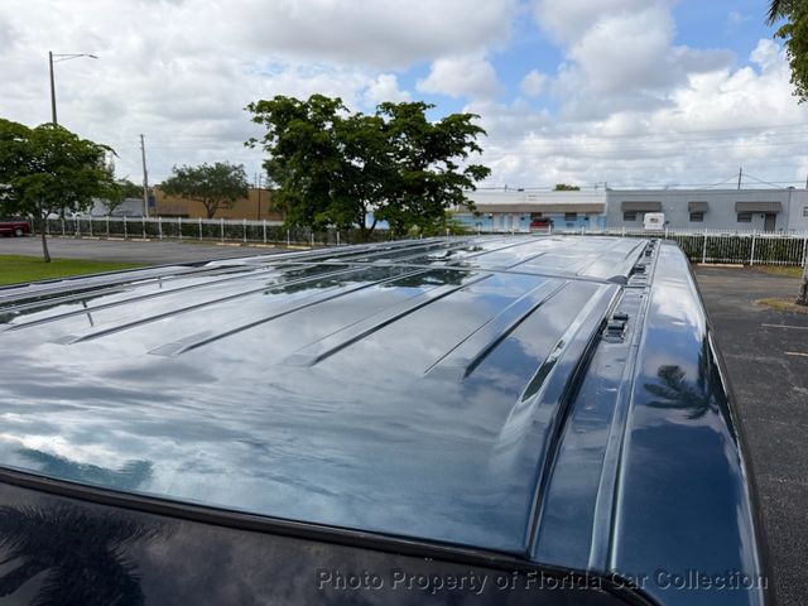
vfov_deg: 56.8
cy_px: 303
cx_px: 404
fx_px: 560
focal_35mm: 24
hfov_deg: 71.6
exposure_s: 1/4405
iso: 80
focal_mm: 6.76
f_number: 1.78
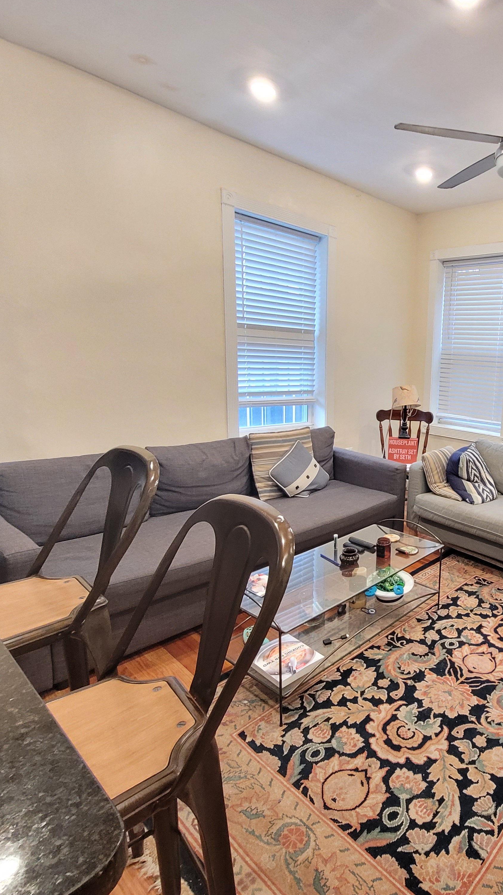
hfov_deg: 53.6
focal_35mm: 19
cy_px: 446
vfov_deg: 89.6
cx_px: 417
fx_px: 451
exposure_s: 1/29
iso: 320
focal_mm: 1.74
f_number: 2.2
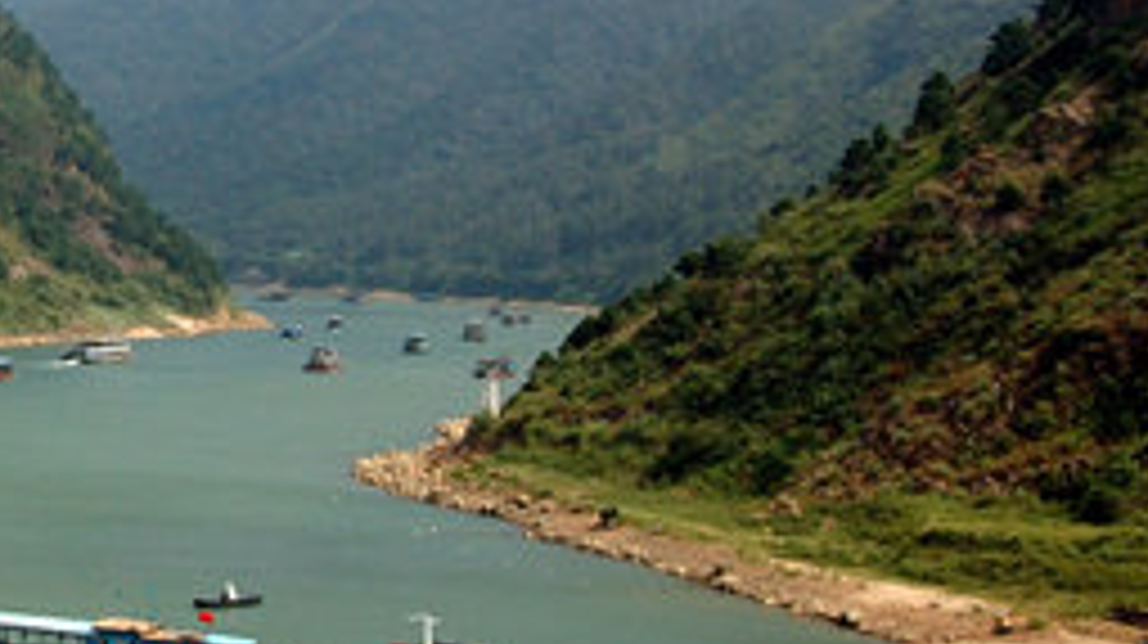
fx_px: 2920
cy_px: 239
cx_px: -113
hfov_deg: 21.1
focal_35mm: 96
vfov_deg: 12.6
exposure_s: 1/800
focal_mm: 26
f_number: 7.1
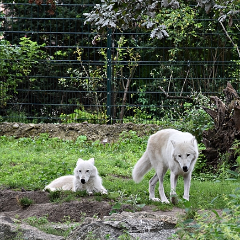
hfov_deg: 5.2
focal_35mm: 336
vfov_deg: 5.2
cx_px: 192
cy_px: 165
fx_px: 2636
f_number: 5.6
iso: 500
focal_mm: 112
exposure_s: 1/60
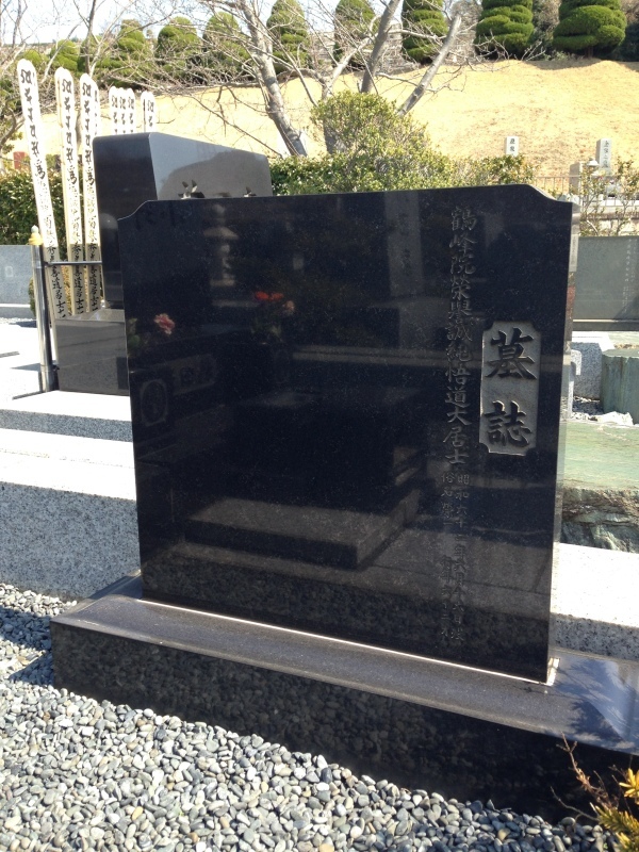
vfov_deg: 55.4
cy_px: 426
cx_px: 320
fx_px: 812
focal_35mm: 33
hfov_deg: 42.9
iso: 50
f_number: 2.4
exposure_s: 1/371
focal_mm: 4.12
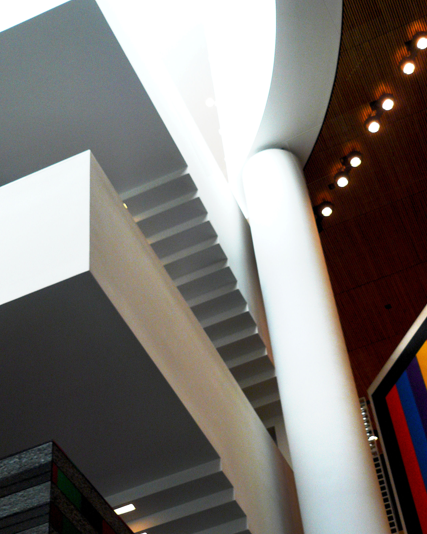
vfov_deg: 28.3
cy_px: 300
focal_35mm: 67
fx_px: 1058
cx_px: 213
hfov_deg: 22.8
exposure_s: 1/25
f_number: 3.2
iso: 200
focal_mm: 10.1
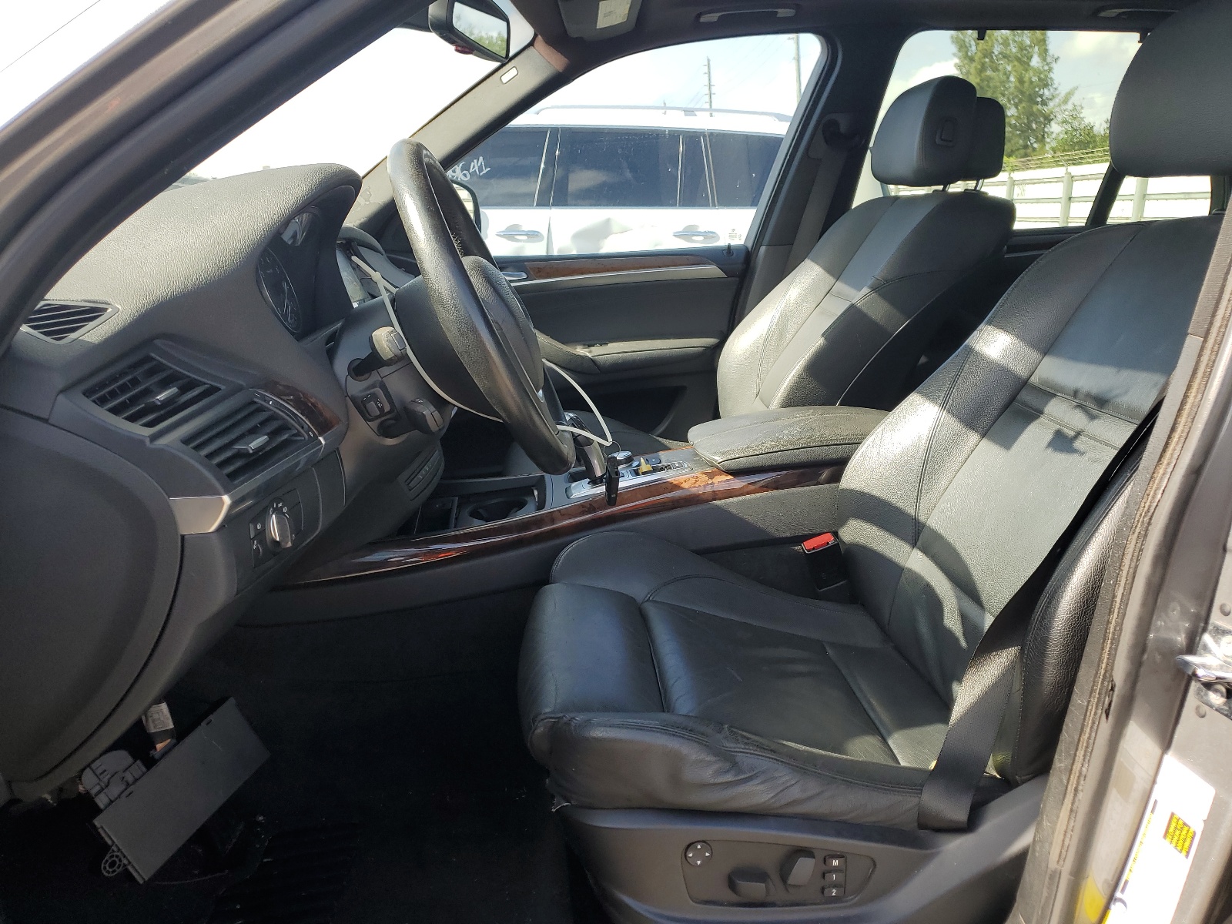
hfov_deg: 67.3
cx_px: 616
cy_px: 462
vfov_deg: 53.1
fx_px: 925
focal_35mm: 26
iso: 50
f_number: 1.5
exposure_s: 1/526
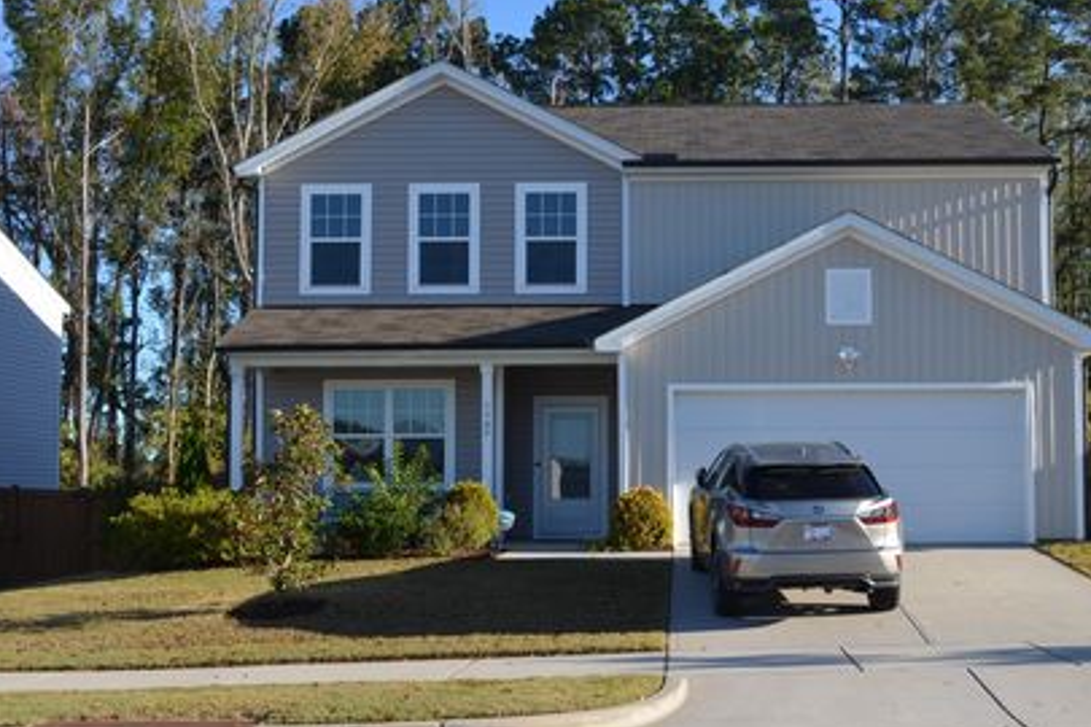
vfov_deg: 28.0
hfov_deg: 41.0
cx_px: 647
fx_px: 1455
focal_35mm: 48
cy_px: 413
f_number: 8
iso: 200
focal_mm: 26
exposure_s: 1/250
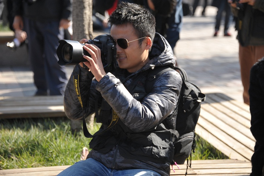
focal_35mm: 112
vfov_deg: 12.2
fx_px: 821
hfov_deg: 18.3
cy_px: 88
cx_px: 132
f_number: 5.3
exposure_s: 1/500
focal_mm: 112
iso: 400
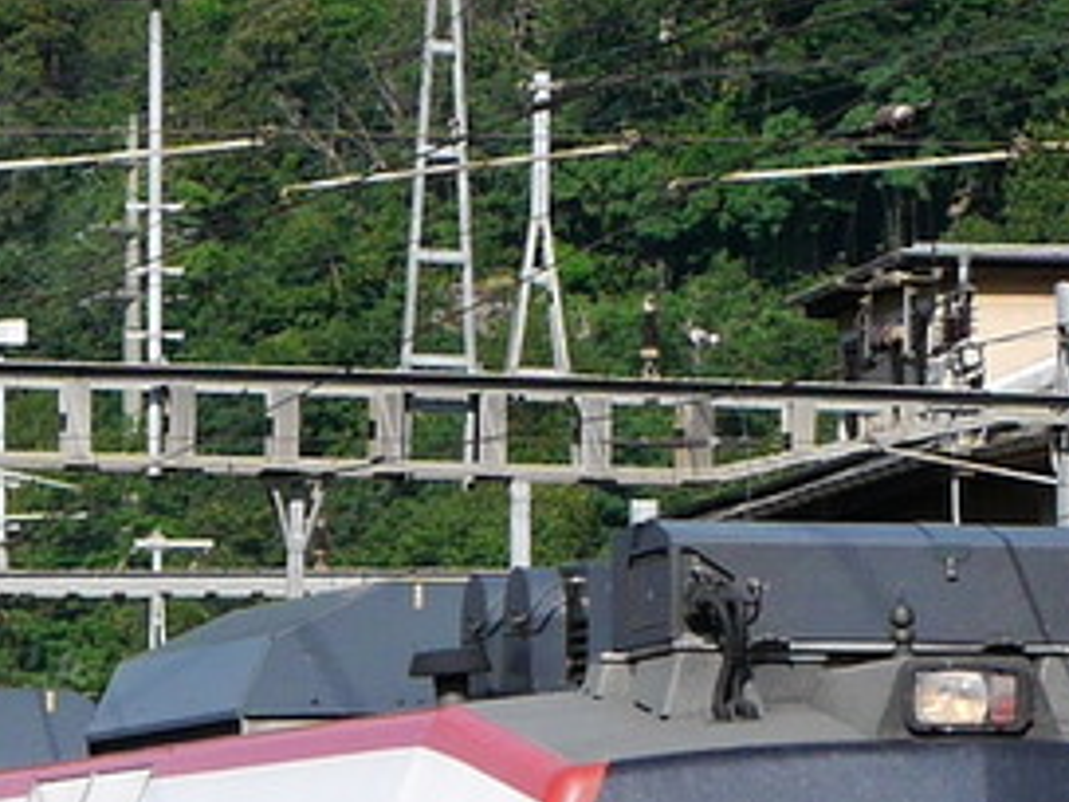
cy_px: 1089
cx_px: 279
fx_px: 6547
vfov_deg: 6.9
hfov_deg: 9.3
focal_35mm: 212
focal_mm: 24
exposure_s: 1/320
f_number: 8
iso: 160
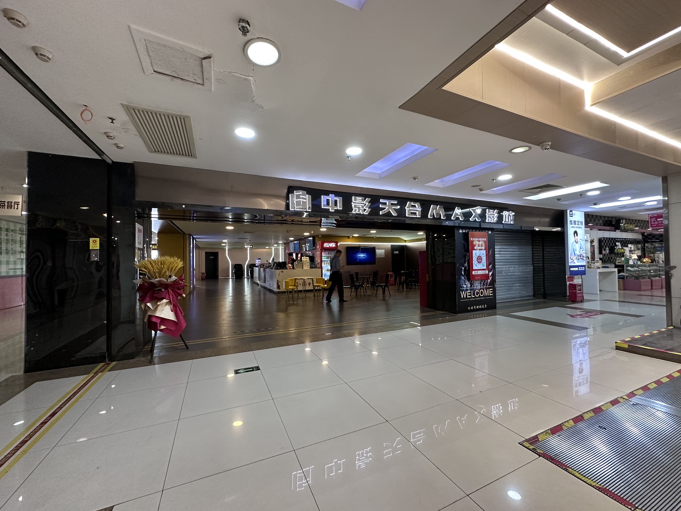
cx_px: 340
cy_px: 256
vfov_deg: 85.7
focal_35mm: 14
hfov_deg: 102.1
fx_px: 275
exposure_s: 1/99
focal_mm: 2.22
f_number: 2.2
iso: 320
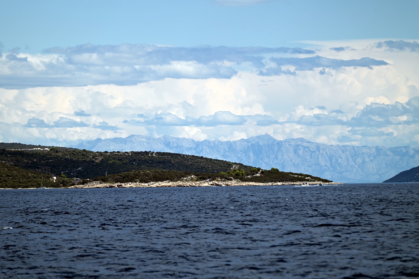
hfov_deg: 6.9
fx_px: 3492
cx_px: 210
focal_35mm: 300
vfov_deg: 4.6
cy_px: 140
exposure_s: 1/1000
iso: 100
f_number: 5.6
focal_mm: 300
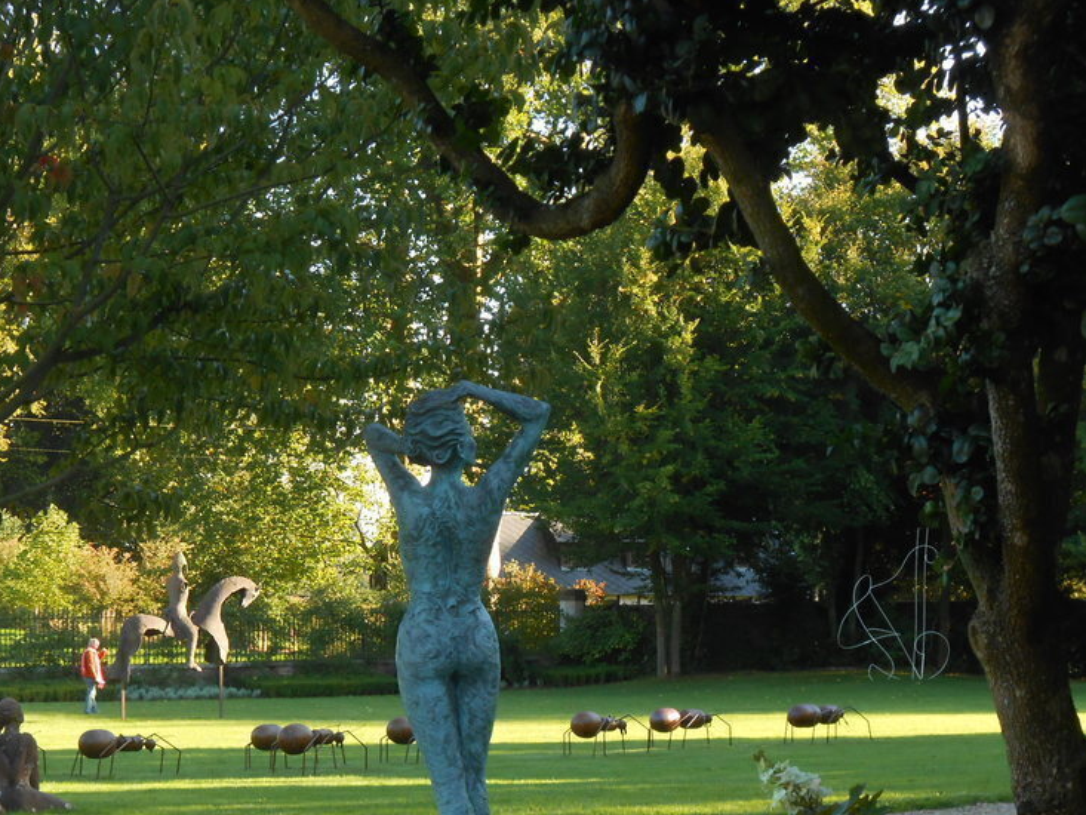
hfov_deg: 22.2
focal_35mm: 88
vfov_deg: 16.7
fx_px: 2761
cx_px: 394
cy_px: 542
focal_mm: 11.3
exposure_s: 1/50
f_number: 5.6
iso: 80
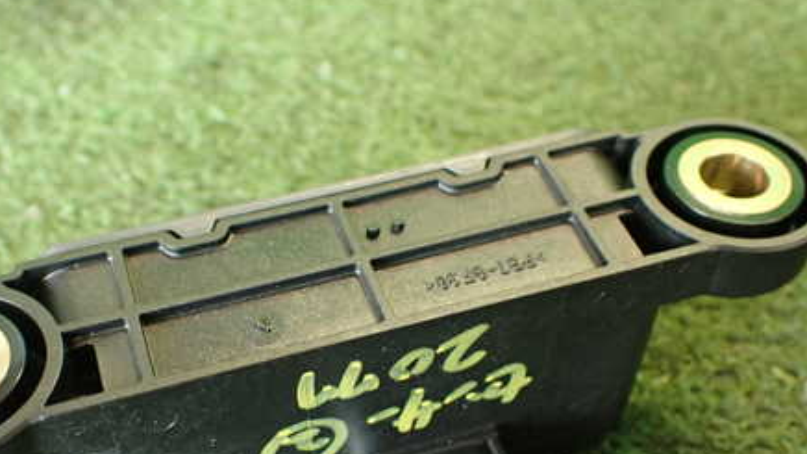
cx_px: 328
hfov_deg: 42.7
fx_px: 1027
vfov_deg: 24.5
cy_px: 363
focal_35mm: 48
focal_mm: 5.79
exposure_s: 1/30
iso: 400
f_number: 2.4
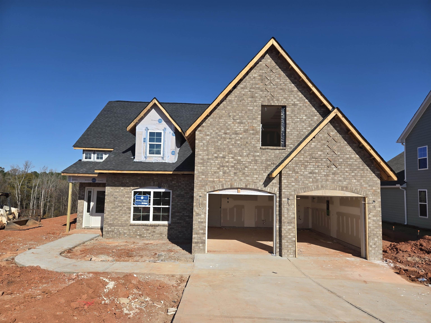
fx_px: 286
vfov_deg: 58.9
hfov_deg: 73.9
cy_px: 162
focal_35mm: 23
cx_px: 216
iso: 25
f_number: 1.8
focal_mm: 5.4
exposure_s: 1/3126
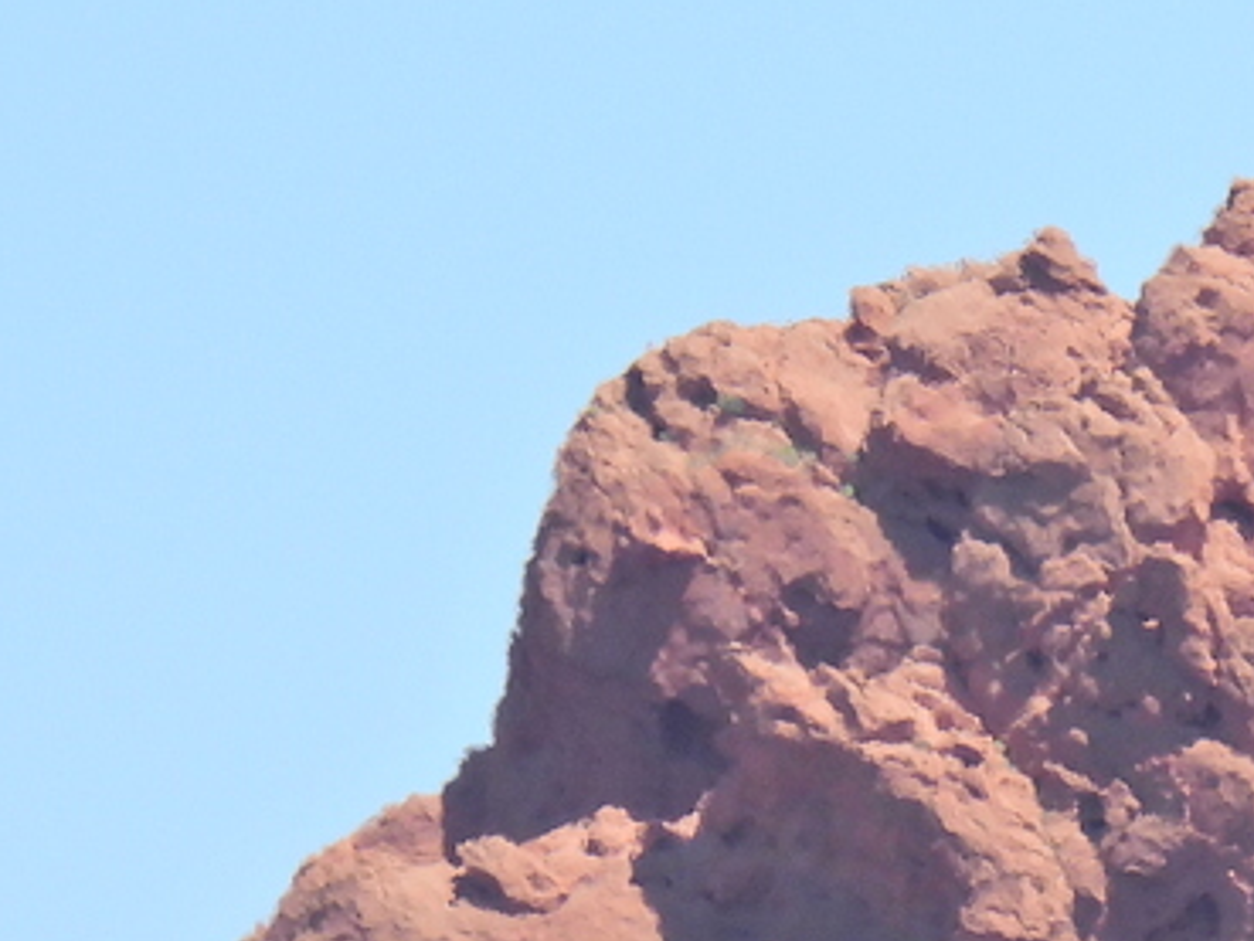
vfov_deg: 0.5
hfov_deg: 0.7
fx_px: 106720
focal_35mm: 2945
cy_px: 1610
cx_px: 1621
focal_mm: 152
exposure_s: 1/500
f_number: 5.6
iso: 110
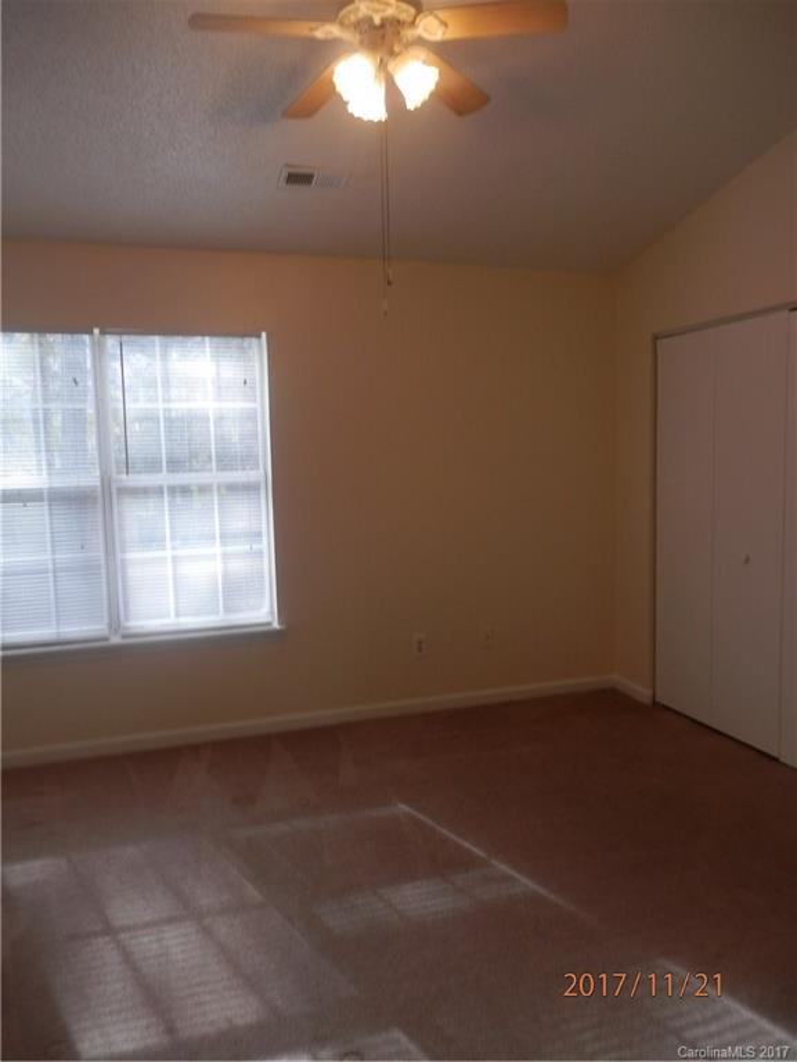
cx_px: 398
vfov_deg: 69.4
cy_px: 531
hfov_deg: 54.9
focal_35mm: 25
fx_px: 767
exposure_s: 1/60
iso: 80
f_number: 3
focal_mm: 4.5
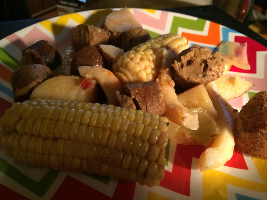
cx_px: 134
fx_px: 231
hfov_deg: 60.0
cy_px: 100
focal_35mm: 30
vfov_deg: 46.8
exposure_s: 1/30
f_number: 2.2
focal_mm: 4.12
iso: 320
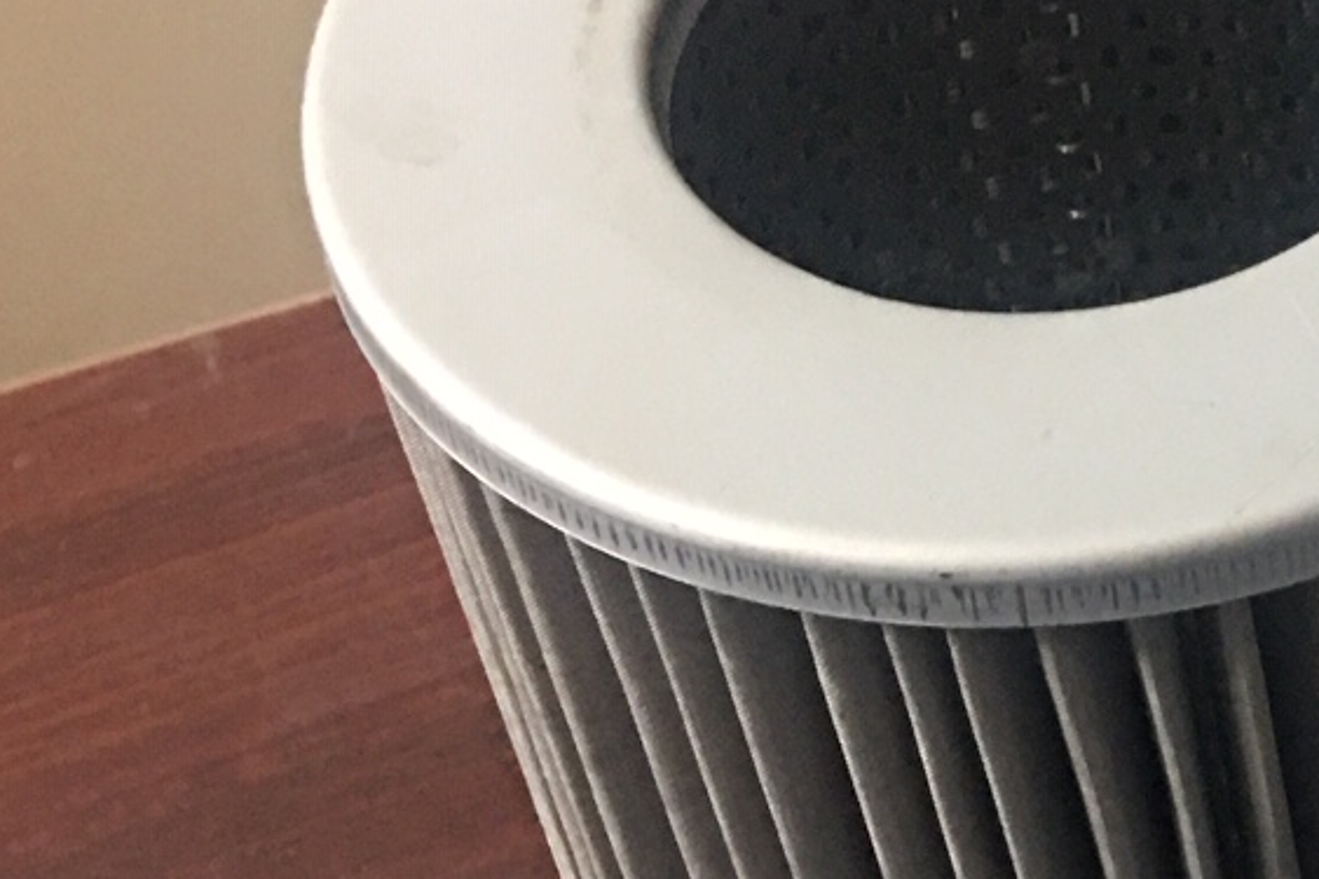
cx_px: 1804
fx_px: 3956
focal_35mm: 108
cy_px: 895
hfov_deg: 17.5
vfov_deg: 12.5
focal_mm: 4.15
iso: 100
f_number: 2.2
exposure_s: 1/8
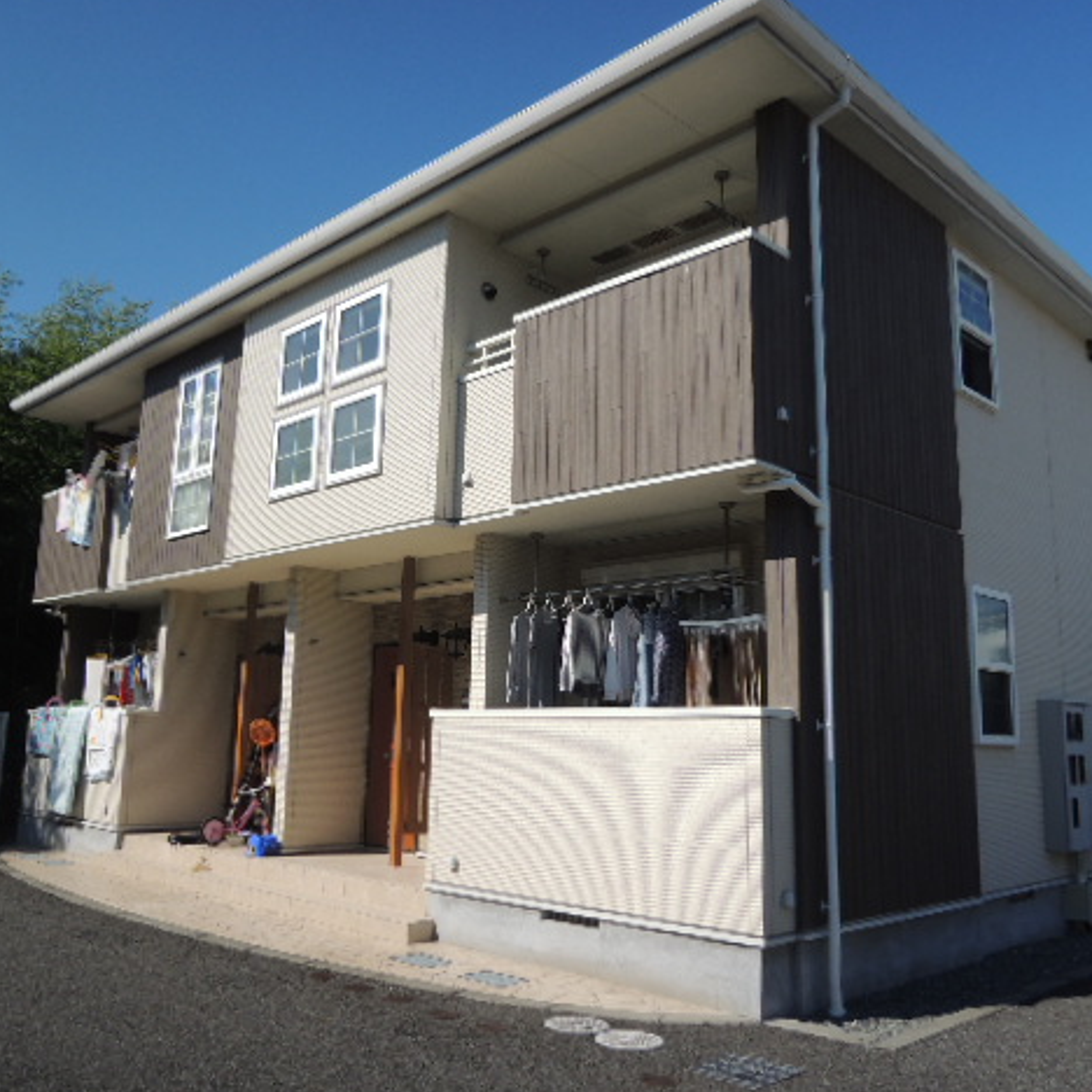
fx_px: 1035
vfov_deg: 55.6
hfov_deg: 55.6
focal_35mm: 29
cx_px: 532
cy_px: 544
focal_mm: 4.3
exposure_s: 1/1600
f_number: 3.2
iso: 100
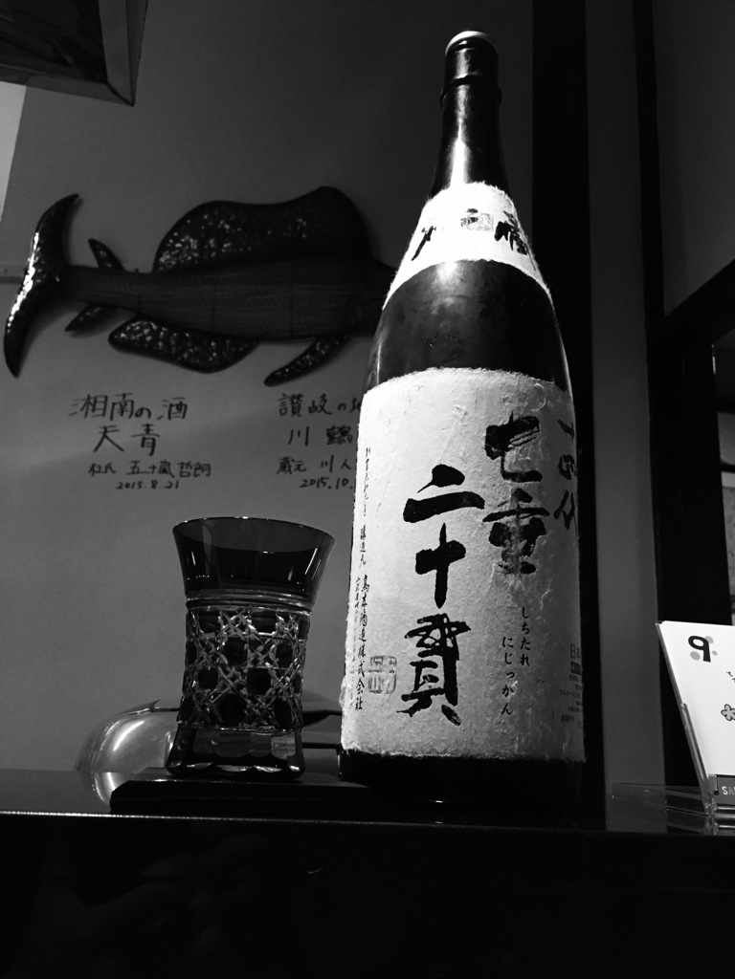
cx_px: 368
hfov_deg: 48.2
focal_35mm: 29
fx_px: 821
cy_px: 490
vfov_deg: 61.7
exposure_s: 1/17
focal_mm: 4.15
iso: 200
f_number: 2.2
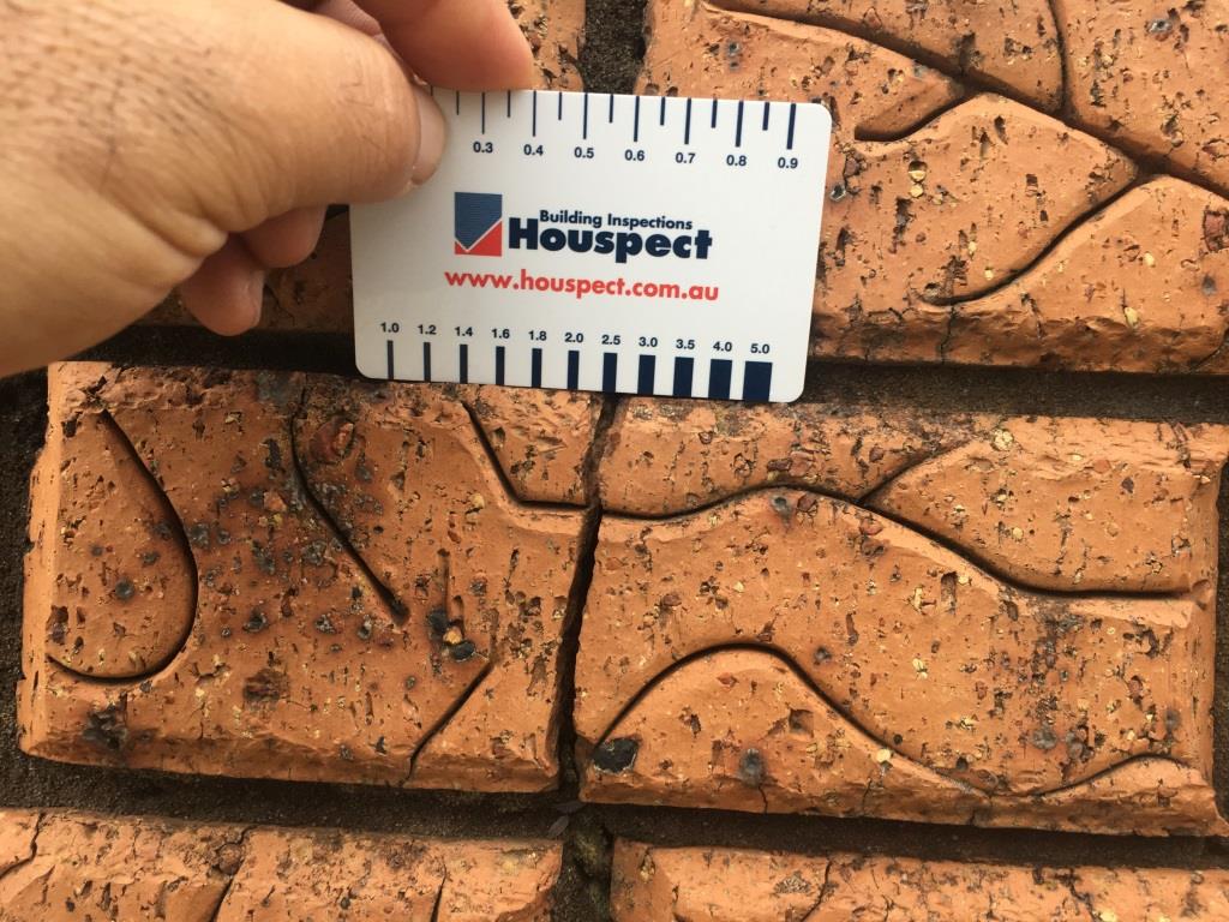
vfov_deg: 48.2
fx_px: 1030
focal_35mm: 29
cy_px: 461
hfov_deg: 61.7
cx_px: 614
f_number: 2.2
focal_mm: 4.15
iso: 40
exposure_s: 1/100
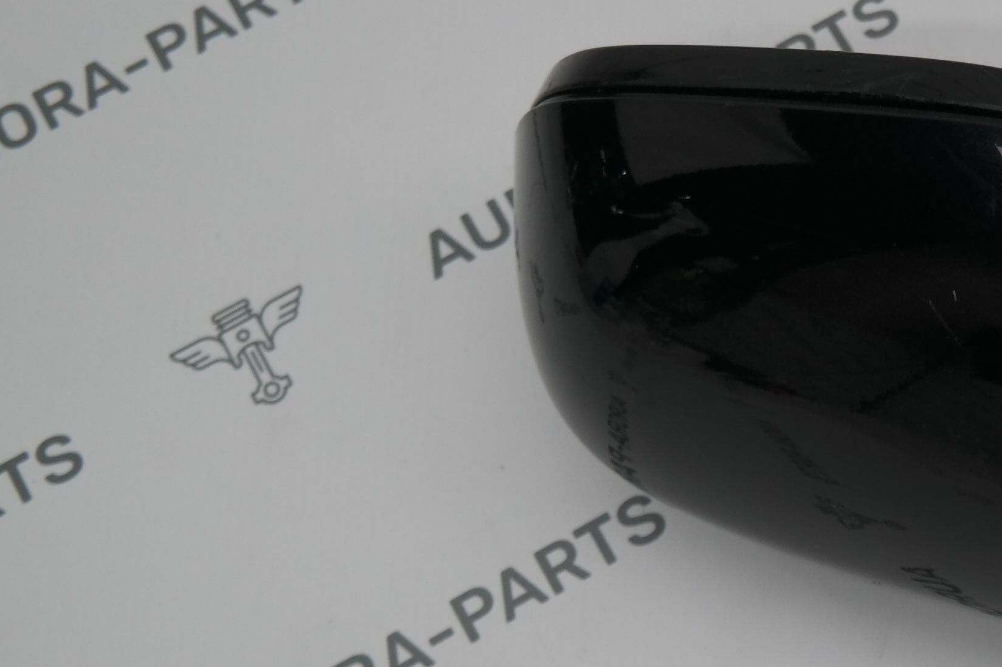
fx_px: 2504
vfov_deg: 15.2
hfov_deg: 21.2
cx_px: 1166
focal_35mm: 90
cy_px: 417
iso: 200
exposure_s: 1/100
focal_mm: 25
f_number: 4
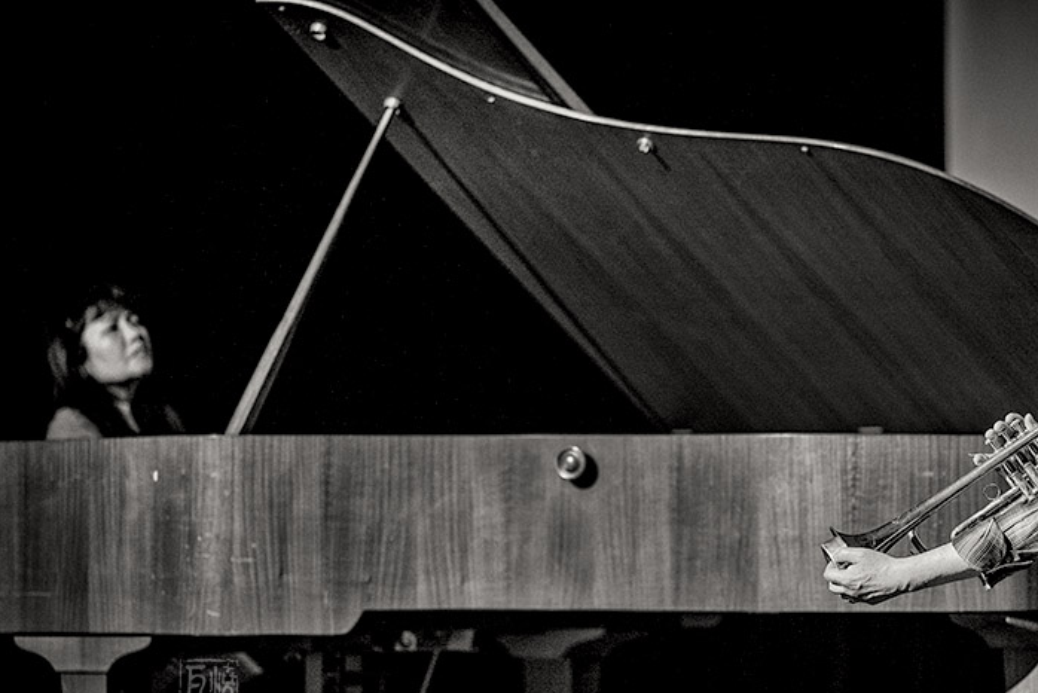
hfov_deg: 11.8
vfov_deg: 7.9
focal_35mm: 174
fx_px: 5019
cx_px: 663
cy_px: 399
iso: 400
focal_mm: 135
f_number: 2
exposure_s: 1/125
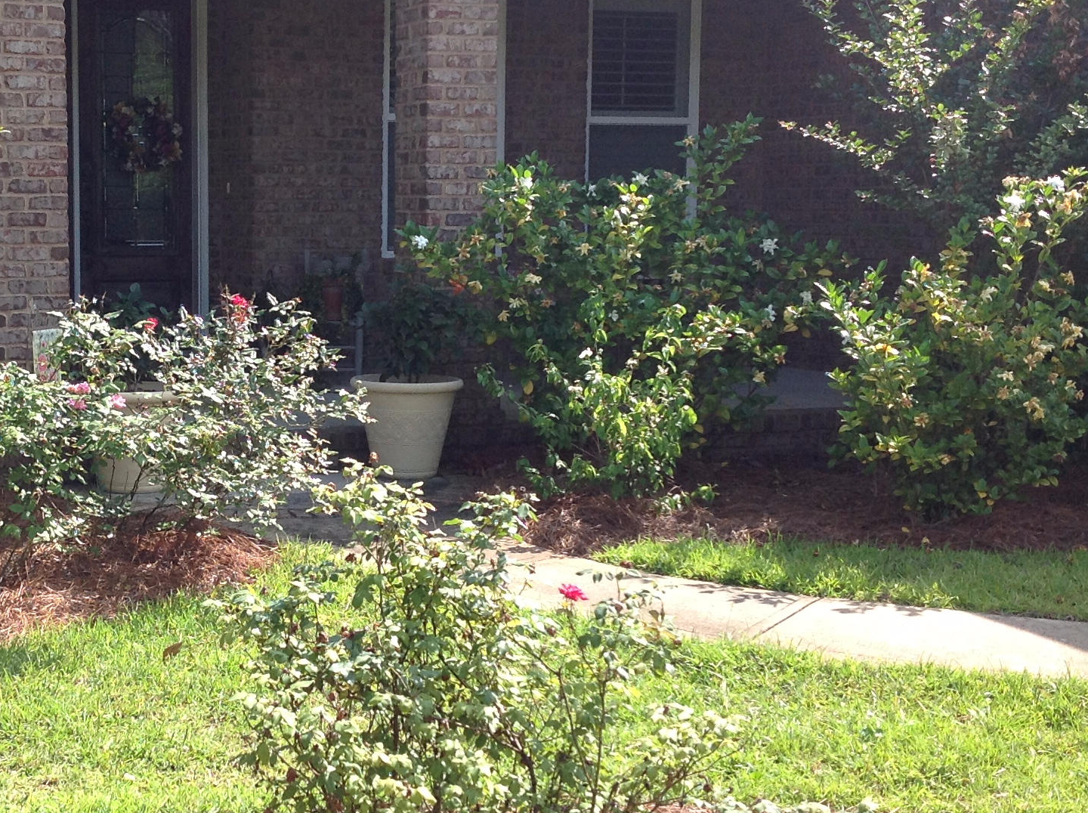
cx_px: 292
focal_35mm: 63
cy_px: 342
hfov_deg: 30.3
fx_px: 1977
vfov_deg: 23.2
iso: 50
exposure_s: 1/581
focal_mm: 4.28
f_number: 2.4
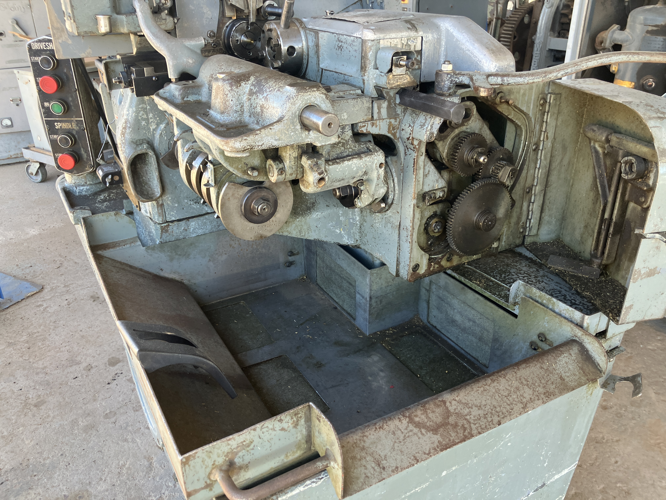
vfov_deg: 49.7
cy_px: 250
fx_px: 539
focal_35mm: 28
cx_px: 333
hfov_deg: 63.4
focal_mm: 3.99
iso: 50
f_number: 1.8
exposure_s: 1/121
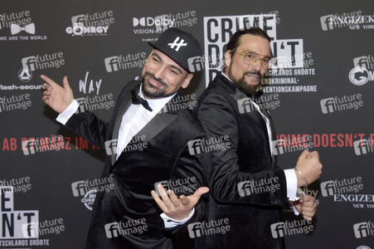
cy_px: 124
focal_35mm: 50
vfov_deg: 27.0
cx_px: 187
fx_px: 519
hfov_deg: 39.6
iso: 500
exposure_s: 1/200
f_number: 5.6
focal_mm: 50
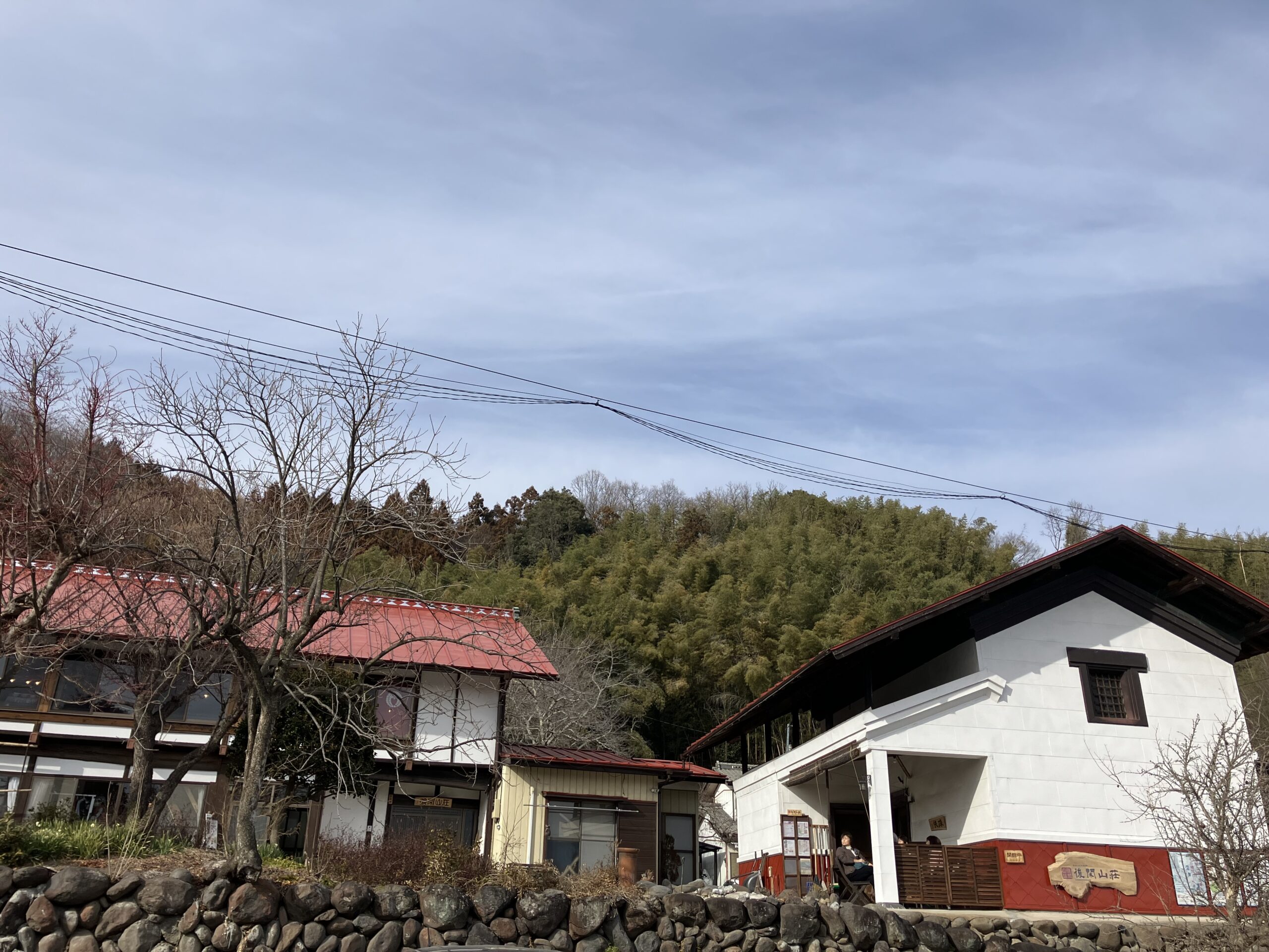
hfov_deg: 63.4
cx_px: 634
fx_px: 1026
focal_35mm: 28
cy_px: 476
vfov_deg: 49.7
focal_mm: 3.99
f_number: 1.8
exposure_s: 1/2433
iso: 32
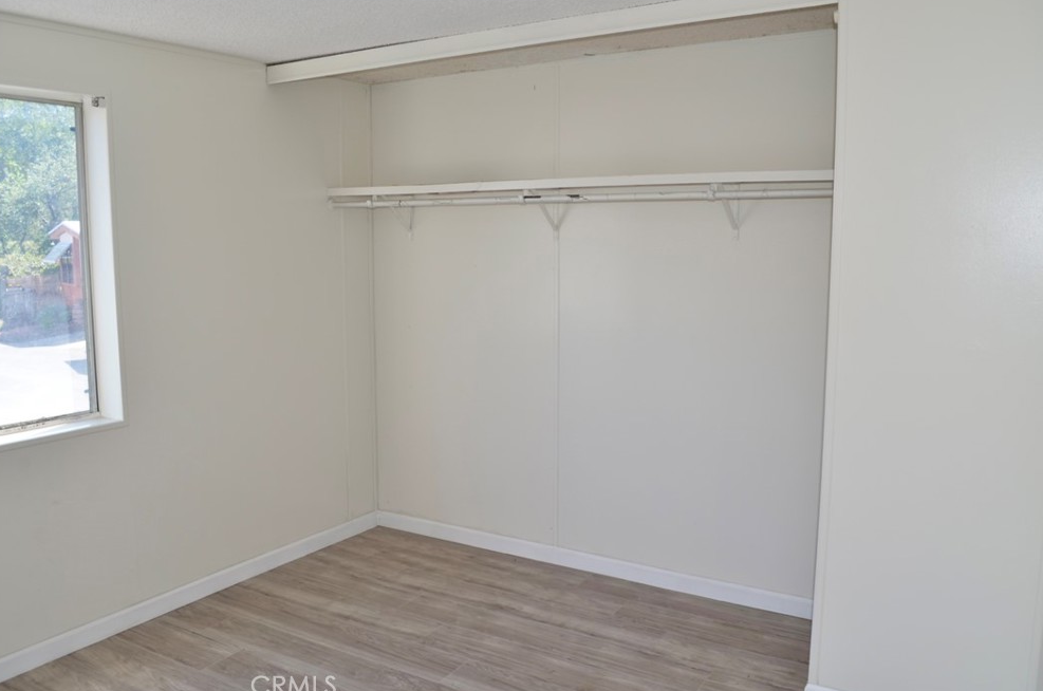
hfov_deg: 65.6
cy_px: 342
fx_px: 810
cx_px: 510
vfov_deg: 46.2
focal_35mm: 28
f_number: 6.3
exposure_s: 1/60
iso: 200
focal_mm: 18
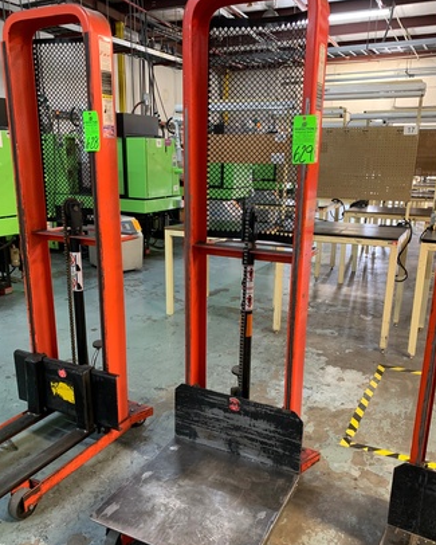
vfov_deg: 58.6
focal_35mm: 30
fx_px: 484
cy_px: 302
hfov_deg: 48.5
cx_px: 212
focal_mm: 4.25
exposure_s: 1/40
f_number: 1.8
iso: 250
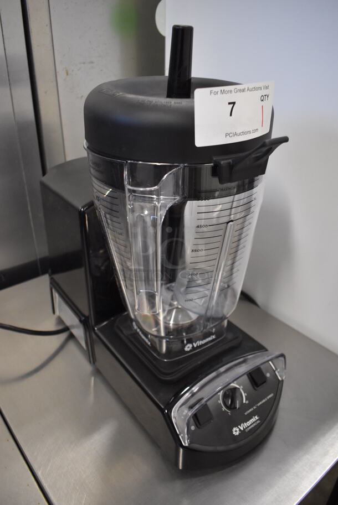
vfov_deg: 67.3
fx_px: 380
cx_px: 169
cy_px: 252
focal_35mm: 27
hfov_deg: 48.0
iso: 2800
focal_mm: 18
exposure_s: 1/125
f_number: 3.5
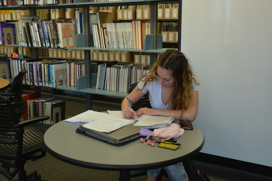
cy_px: 90
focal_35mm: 40
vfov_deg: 33.0
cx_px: 136
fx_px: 306
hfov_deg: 47.9
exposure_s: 1/80
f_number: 4.5
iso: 400
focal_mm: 27
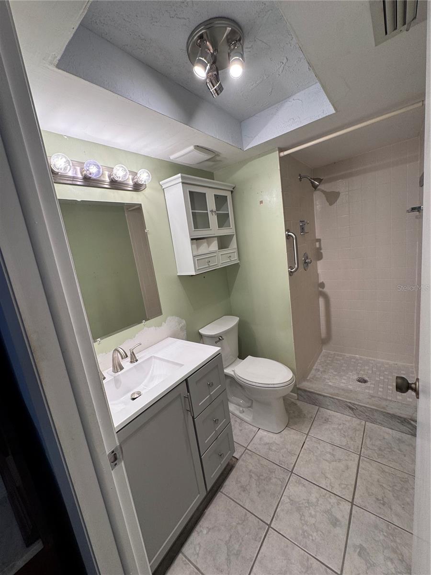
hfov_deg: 85.7
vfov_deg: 102.1
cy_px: 288
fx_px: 232
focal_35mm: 14
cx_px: 216
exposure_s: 1/120
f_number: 2.2
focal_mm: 2.22
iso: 80
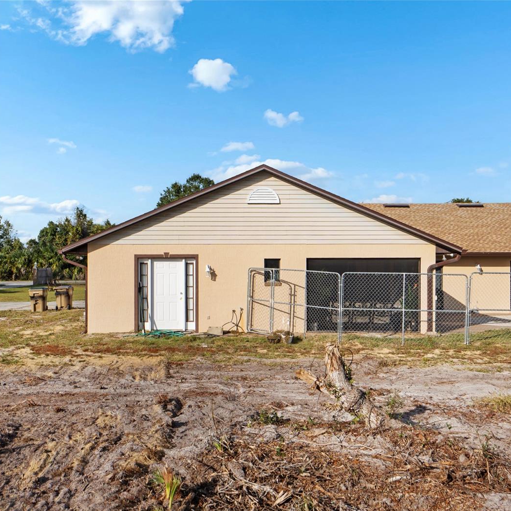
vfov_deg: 47.2
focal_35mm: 35
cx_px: 383
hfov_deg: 45.6
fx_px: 585
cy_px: 259
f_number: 8
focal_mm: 18
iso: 100
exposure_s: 1/125
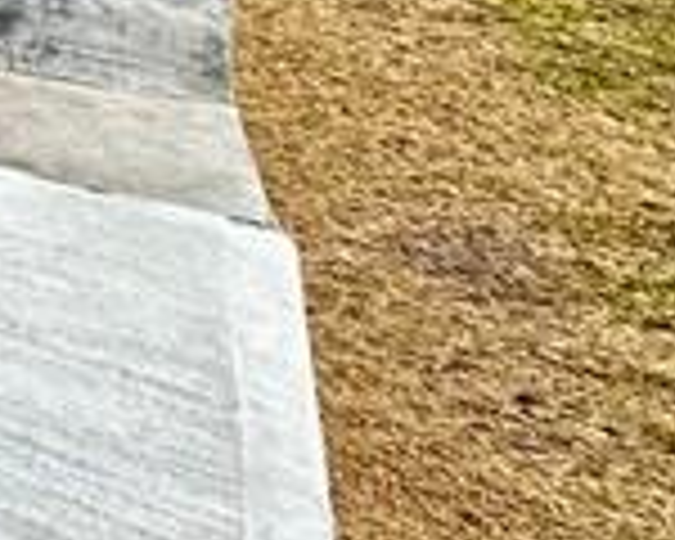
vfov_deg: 12.6
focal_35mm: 93
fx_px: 1858
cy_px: -788
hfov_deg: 10.3
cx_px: -1552
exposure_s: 1/2257
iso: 50
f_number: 2.2
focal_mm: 2.22
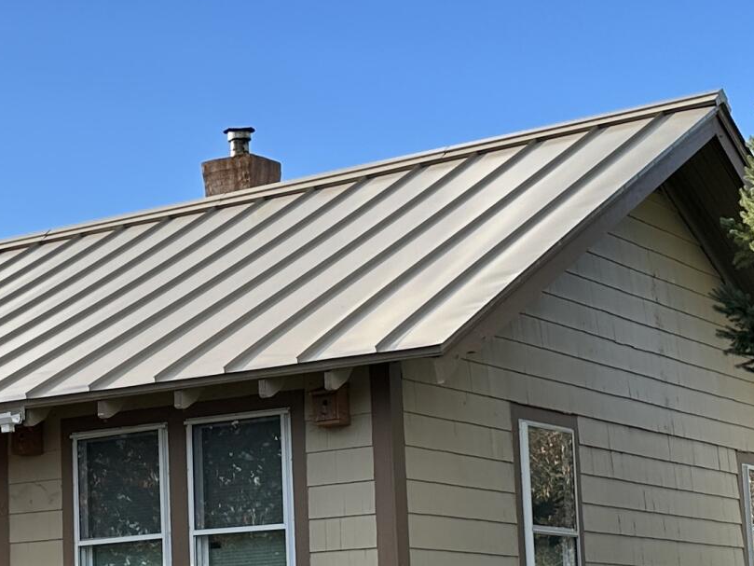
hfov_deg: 21.8
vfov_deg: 16.5
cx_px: 179
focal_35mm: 89
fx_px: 1939
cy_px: 407
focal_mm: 6.86
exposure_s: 1/1949
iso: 80
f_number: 1.78
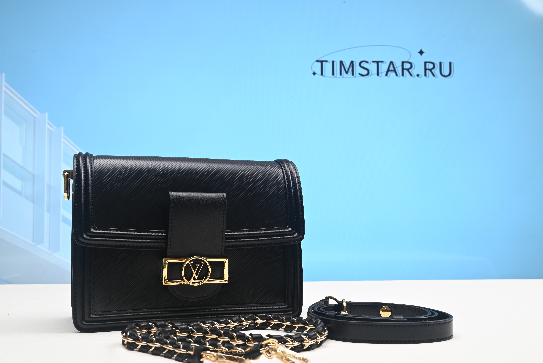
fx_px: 604
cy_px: 182
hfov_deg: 48.4
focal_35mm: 40
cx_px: 272
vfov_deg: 33.4
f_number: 16
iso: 100
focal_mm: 40
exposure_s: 1/2
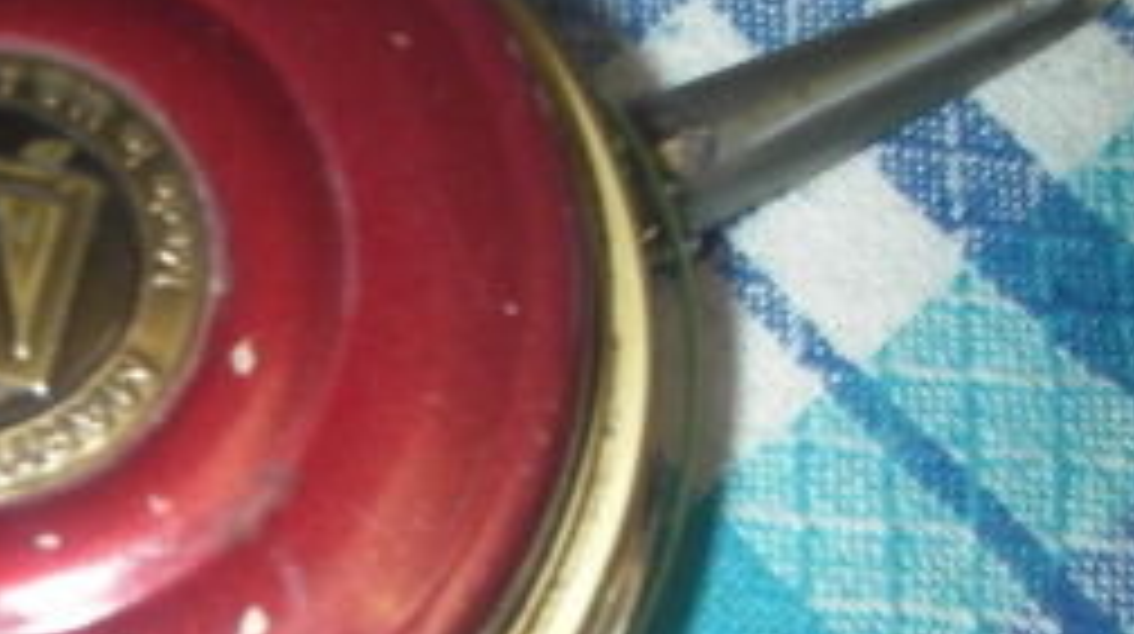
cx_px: 234
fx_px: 2372
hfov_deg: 26.4
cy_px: 405
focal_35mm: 79
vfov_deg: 15.2
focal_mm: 6.3
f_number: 5.6
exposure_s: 1/30
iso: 200
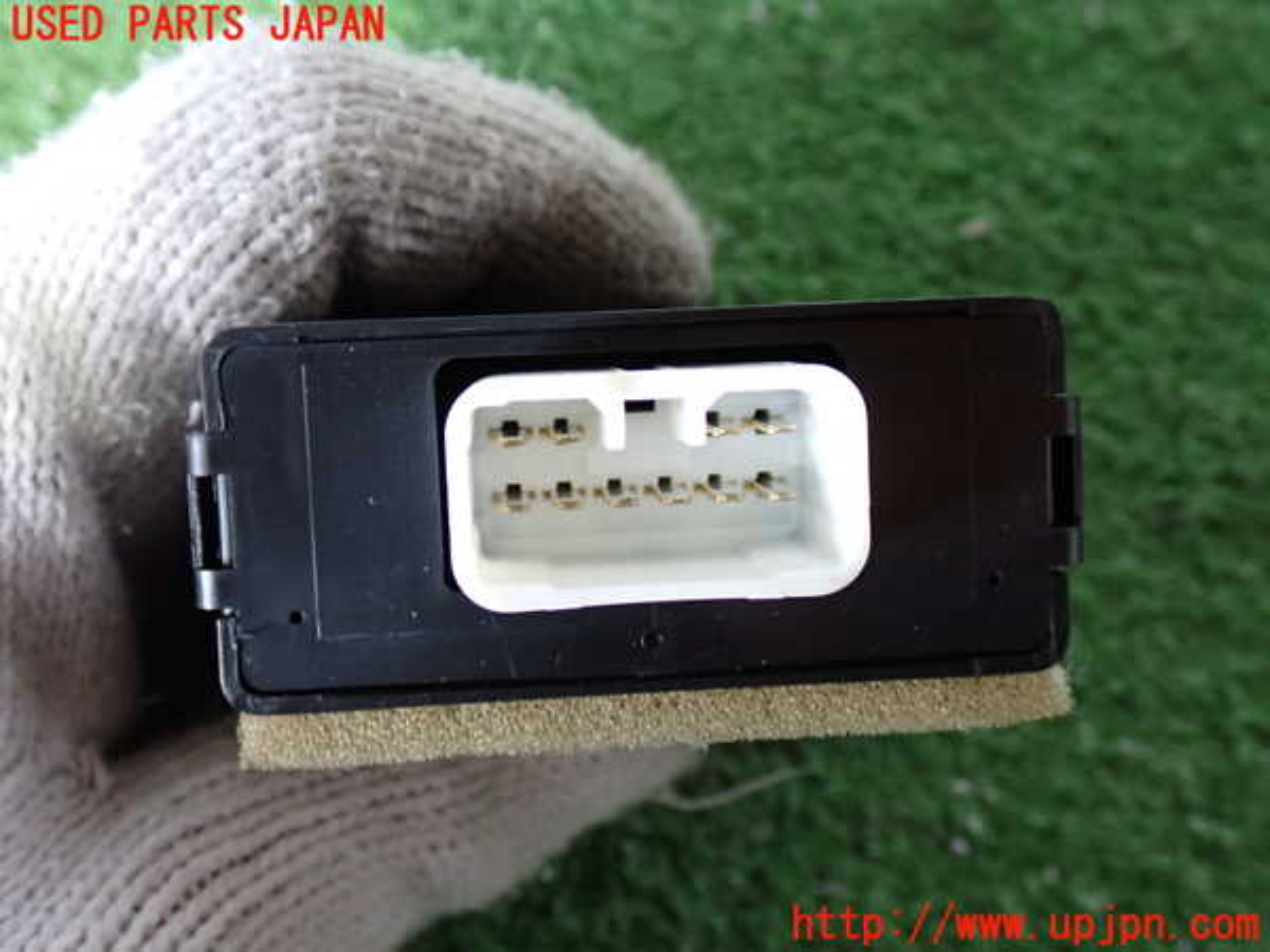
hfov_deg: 45.8
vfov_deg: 35.1
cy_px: 476
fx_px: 1504
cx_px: 635
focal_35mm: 41
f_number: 2.8
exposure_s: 1/20
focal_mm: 7.31
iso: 800
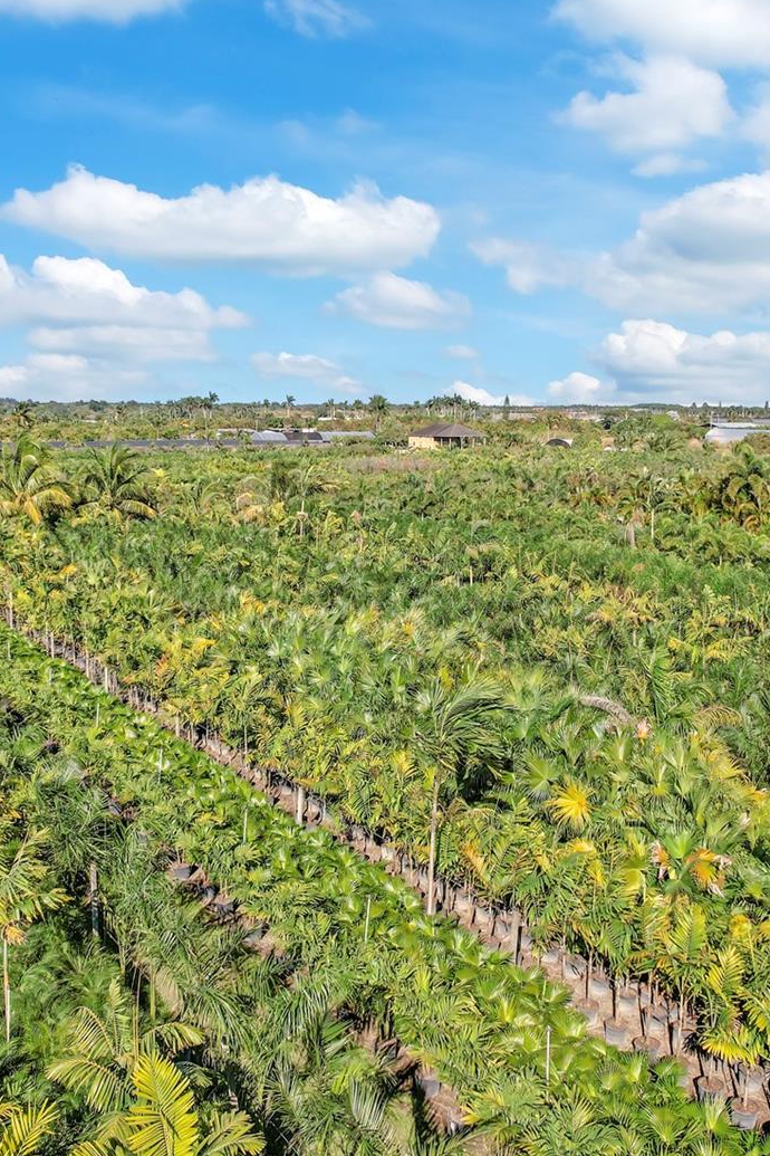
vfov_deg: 55.8
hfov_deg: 38.9
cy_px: 573
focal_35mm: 34
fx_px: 1091
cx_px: 397
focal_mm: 8.38
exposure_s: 1/2000
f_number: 2.8
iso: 100
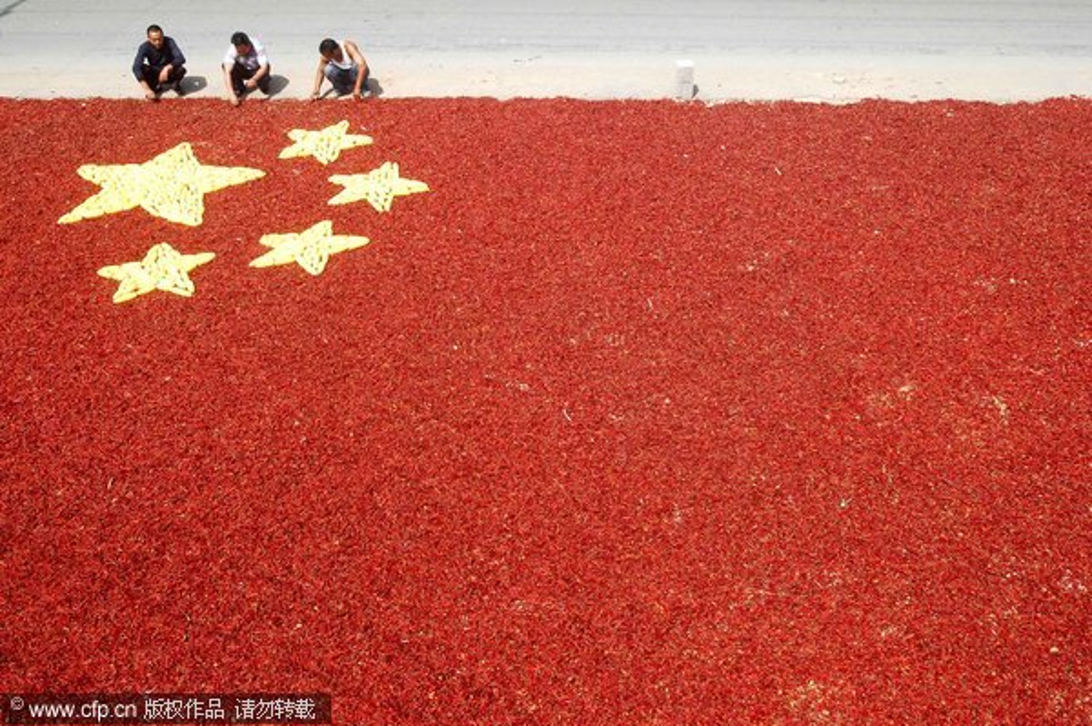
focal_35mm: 38
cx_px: 546
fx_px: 1137
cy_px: 363
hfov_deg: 51.3
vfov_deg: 35.4
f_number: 8
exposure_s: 1/250
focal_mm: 25
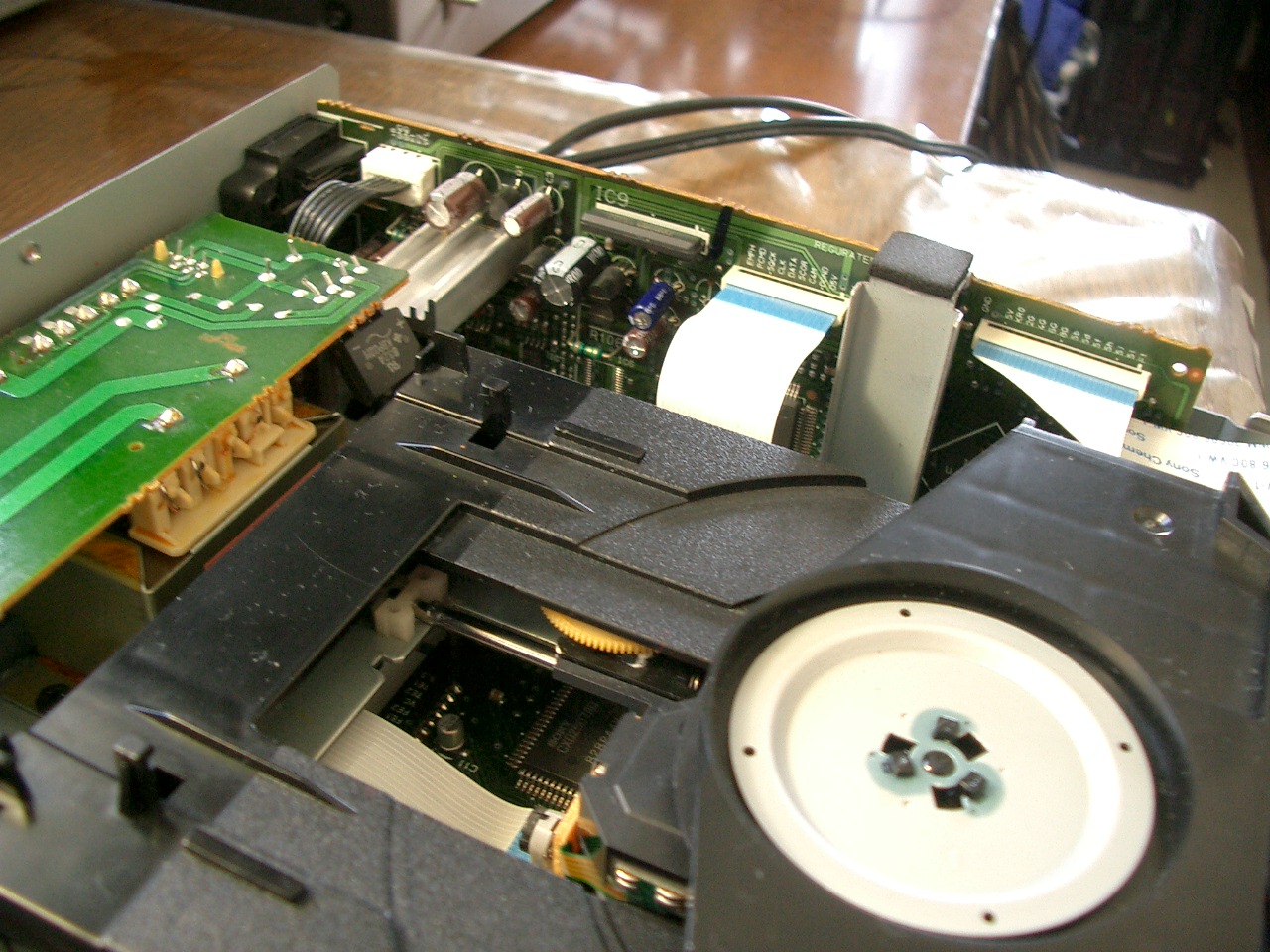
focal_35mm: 35
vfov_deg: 40.7
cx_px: 635
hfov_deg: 52.6
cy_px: 476
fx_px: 1284
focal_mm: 5.8
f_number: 2.6
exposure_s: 1/13
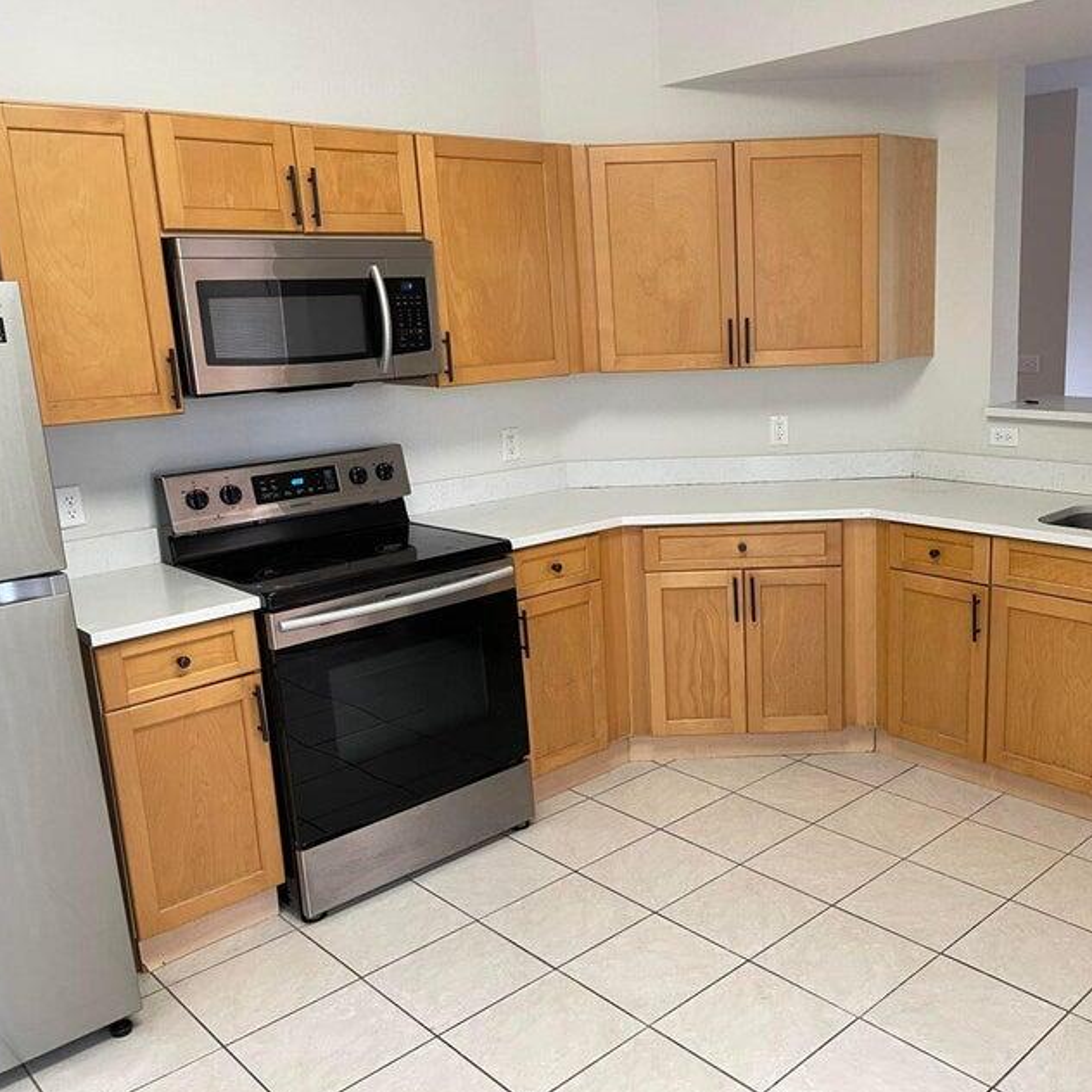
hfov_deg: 51.6
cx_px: 723
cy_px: 551
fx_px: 1106
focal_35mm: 31
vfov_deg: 52.5
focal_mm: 5.1
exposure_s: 1/60
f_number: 1.6
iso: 125
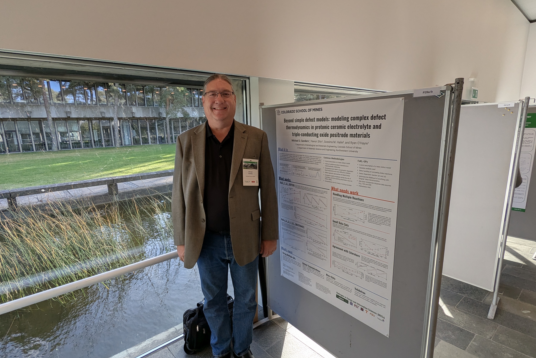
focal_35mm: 19
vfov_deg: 64.5
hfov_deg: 86.8
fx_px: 283
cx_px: 254
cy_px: 190
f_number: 2.2
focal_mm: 2.35
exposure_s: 1/220
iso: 72
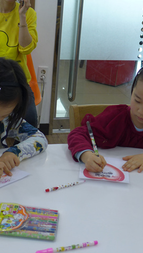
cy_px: 126
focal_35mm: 73
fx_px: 492
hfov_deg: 16.5
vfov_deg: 29.0
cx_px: 63
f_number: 1.9
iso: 125
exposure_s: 1/80
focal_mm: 9.8
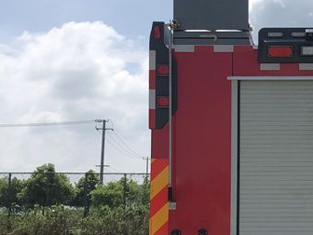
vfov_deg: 21.2
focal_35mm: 69
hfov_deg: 26.9
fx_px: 624
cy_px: 166
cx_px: 296
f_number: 1.8
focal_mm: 3.99
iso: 20
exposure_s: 1/3436
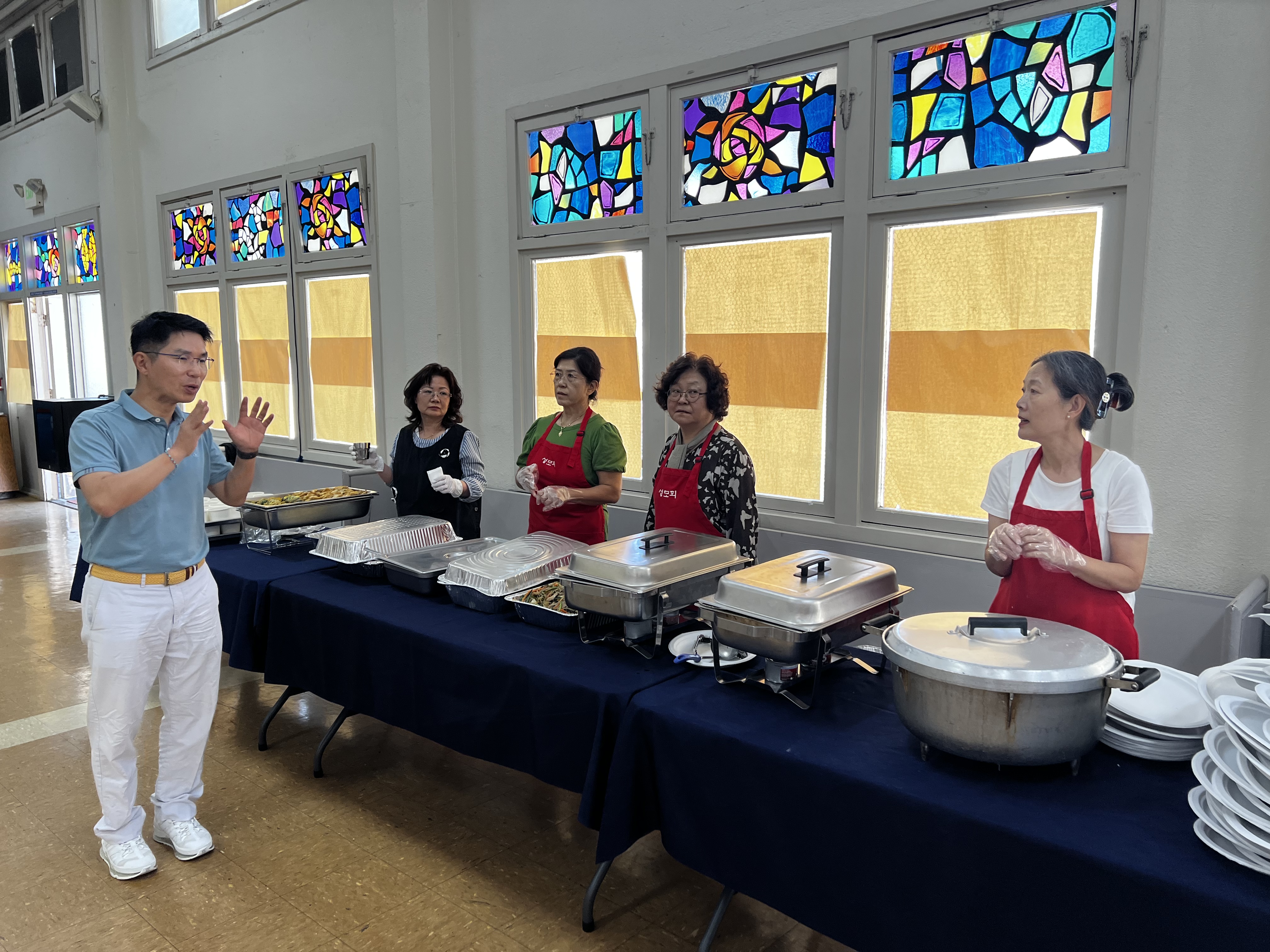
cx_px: 635
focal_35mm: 26
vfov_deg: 53.1
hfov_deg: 67.3
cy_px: 476
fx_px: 954
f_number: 1.5
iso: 80
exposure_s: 1/120
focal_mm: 5.7
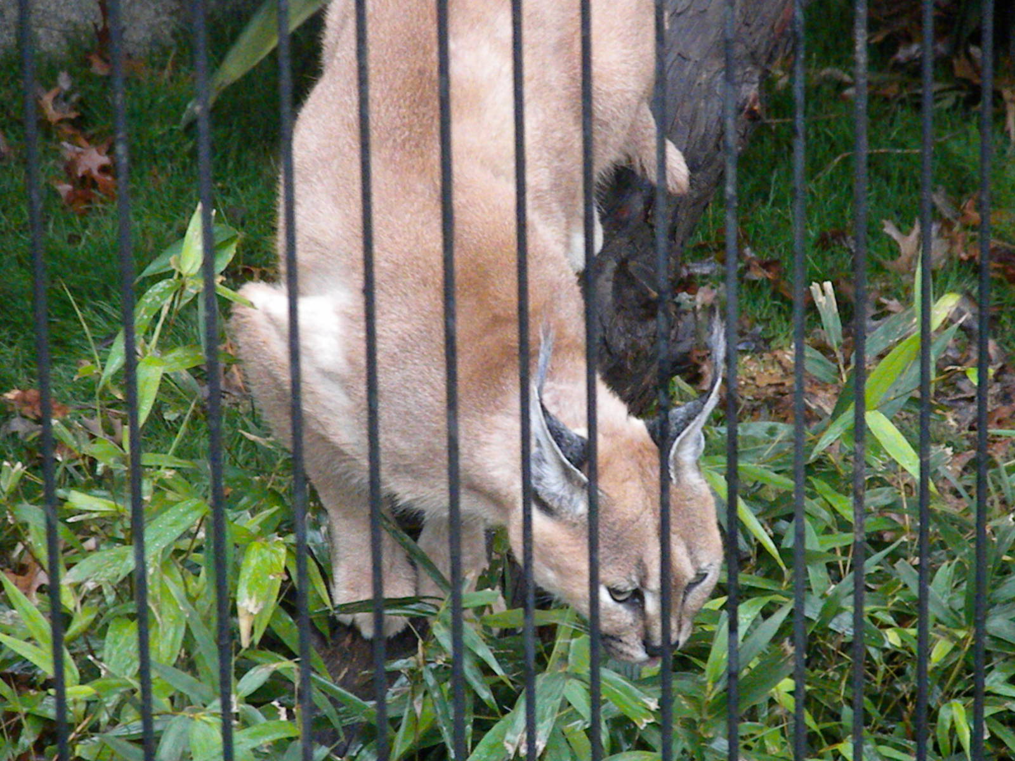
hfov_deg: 7.6
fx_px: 7624
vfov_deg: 5.7
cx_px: 508
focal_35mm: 260
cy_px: 380
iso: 1931
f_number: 5.3
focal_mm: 46.2
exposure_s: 1/260
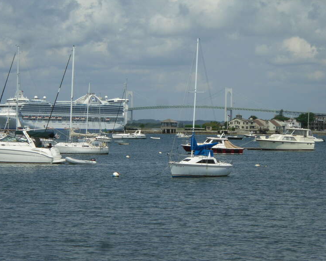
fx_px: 1379
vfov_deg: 10.8
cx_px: 164
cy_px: 130
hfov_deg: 13.5
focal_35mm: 143
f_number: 6.1
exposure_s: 1/608
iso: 80
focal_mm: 24
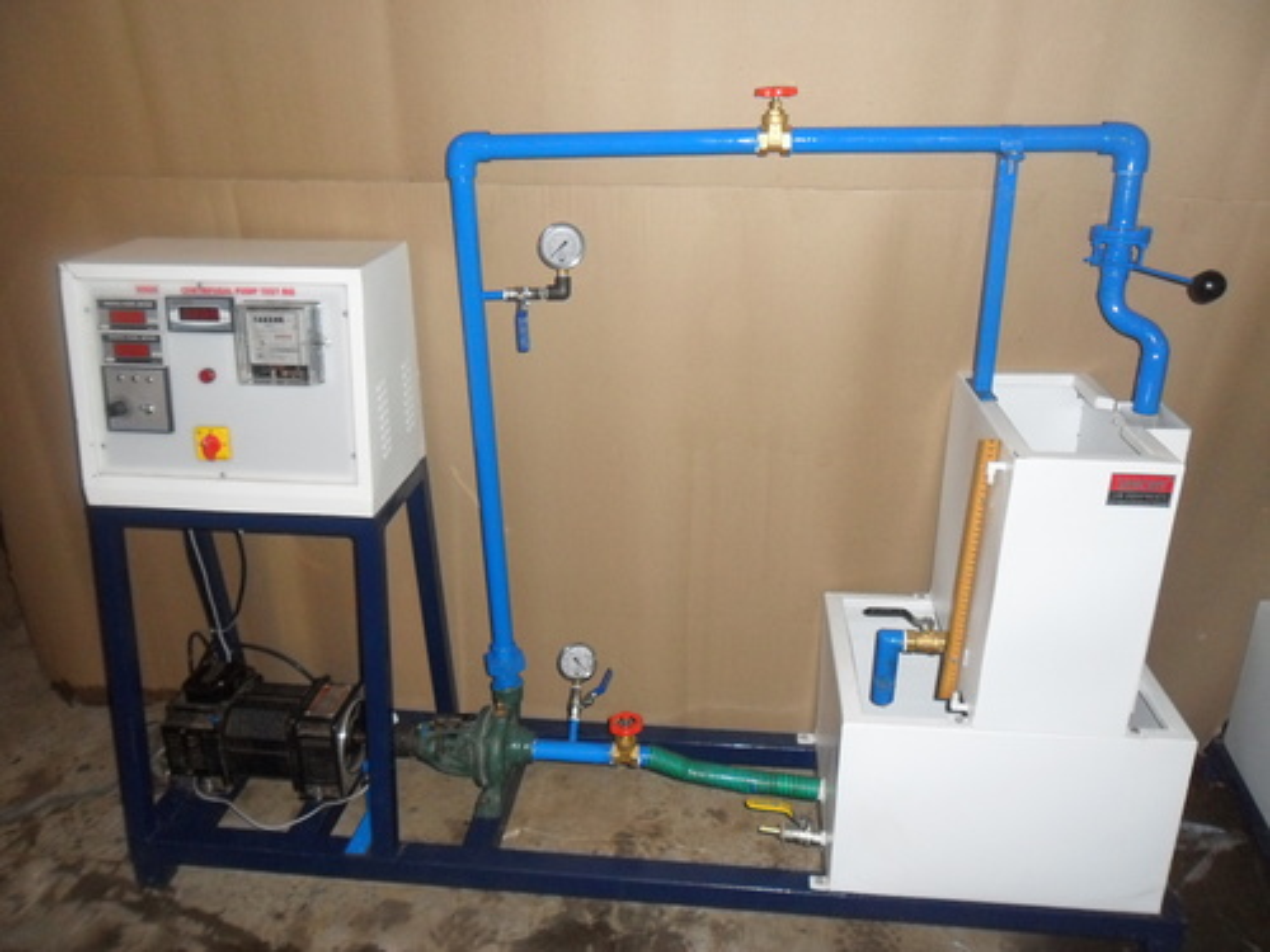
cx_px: 635
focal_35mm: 27
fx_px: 991
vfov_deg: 51.4
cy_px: 476
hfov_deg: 65.3
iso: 200
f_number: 3.5
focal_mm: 4.9
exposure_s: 1/45
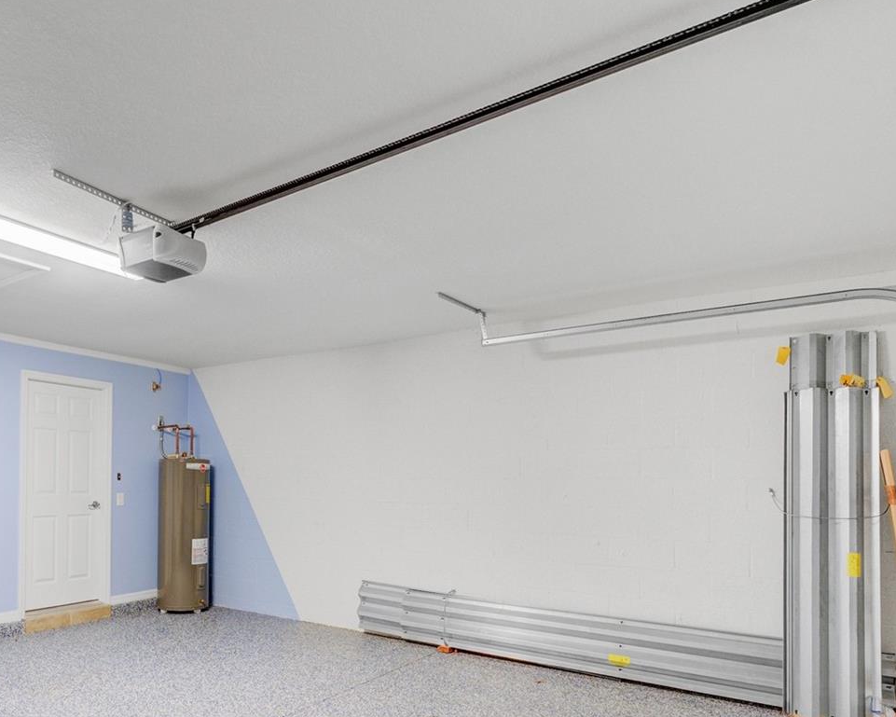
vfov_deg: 55.7
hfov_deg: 66.3
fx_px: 663
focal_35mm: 25
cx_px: 302
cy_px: 471
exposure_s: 1/4
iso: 400
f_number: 8
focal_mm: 16
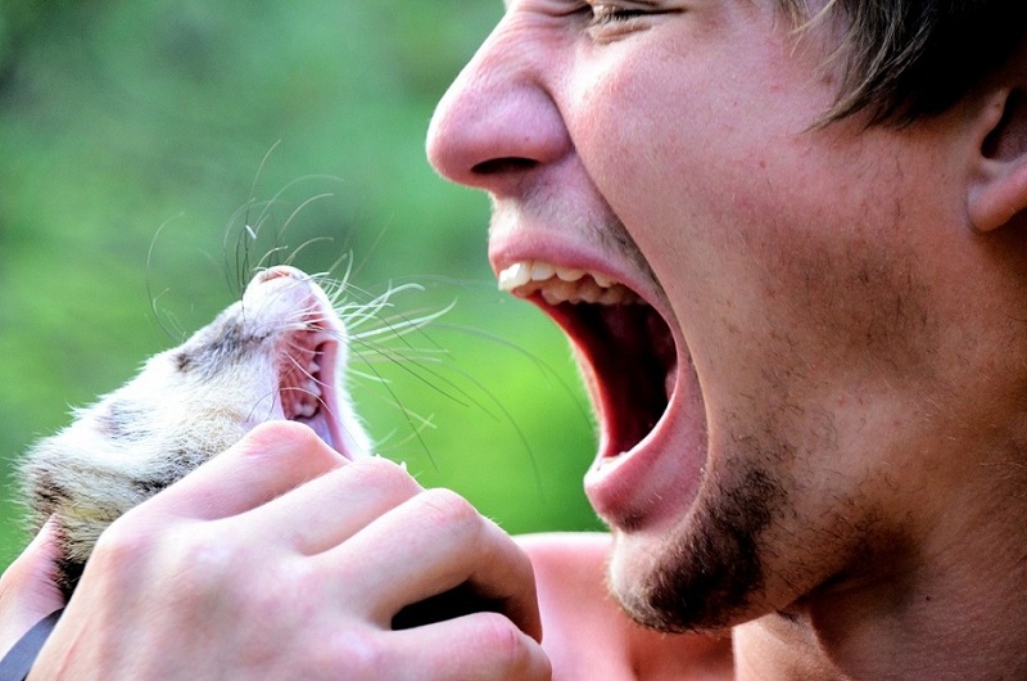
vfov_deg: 5.5
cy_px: 340
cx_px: 514
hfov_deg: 8.3
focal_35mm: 248
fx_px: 7047
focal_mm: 165
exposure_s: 1/80
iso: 1600
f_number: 6
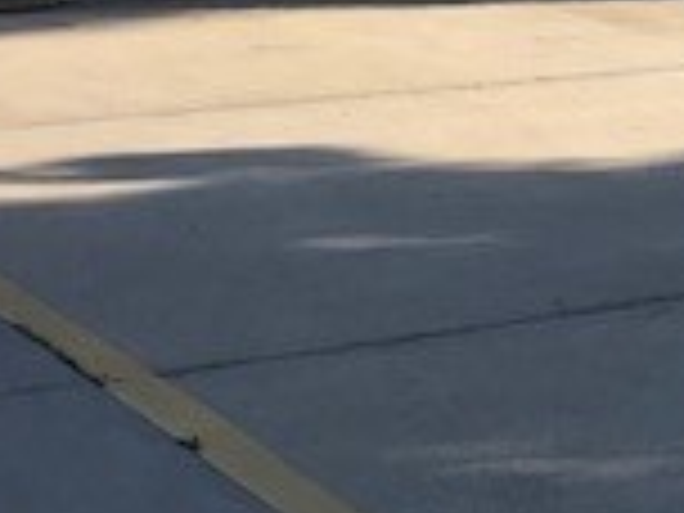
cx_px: 968
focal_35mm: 118
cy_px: -243
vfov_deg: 12.0
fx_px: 2332
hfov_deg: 15.6
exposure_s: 1/1277
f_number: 1.8
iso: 20
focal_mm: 3.99
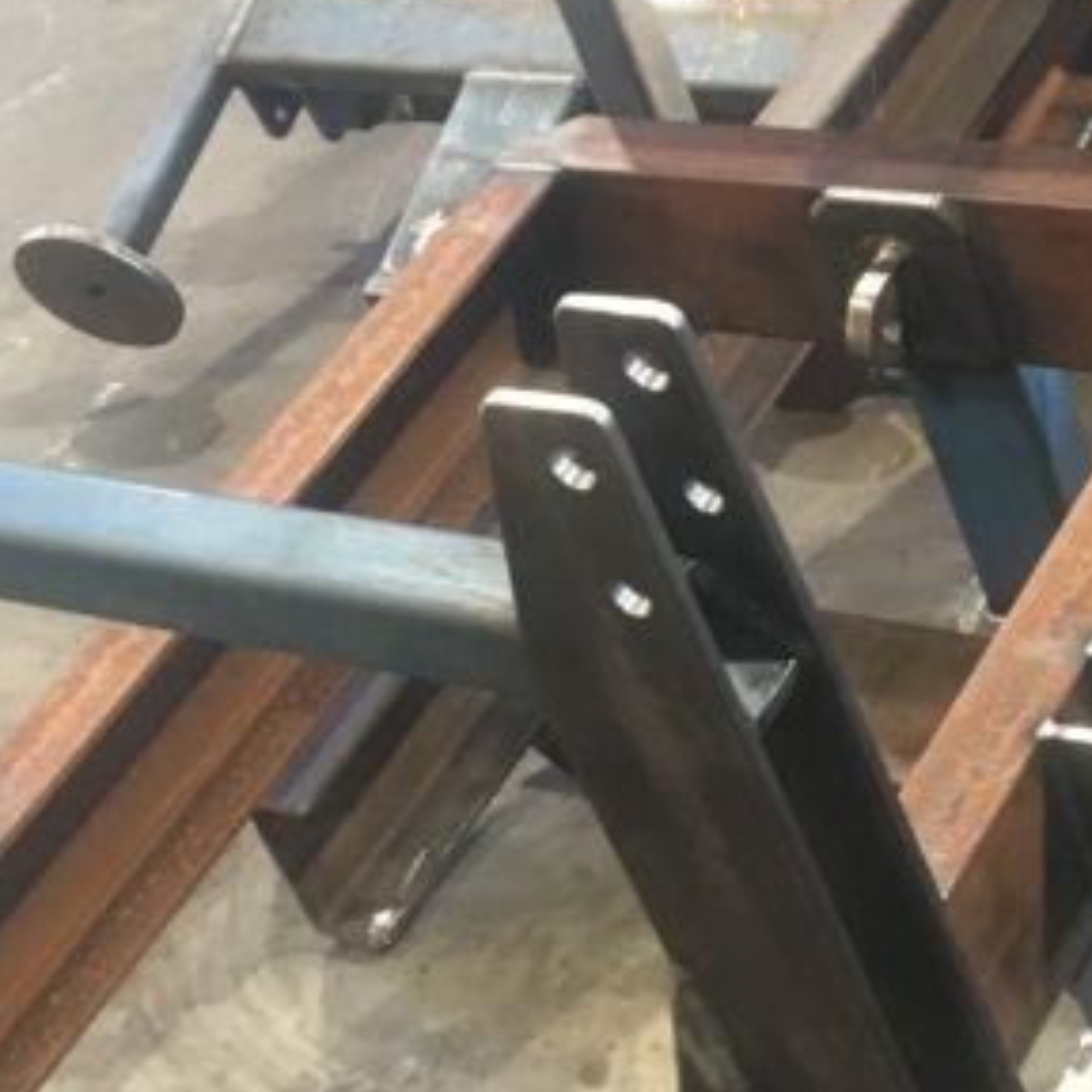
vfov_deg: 19.1
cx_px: 834
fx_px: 3248
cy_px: 519
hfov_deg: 18.9
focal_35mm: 91
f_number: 2.2
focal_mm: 4.15
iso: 200
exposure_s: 1/20
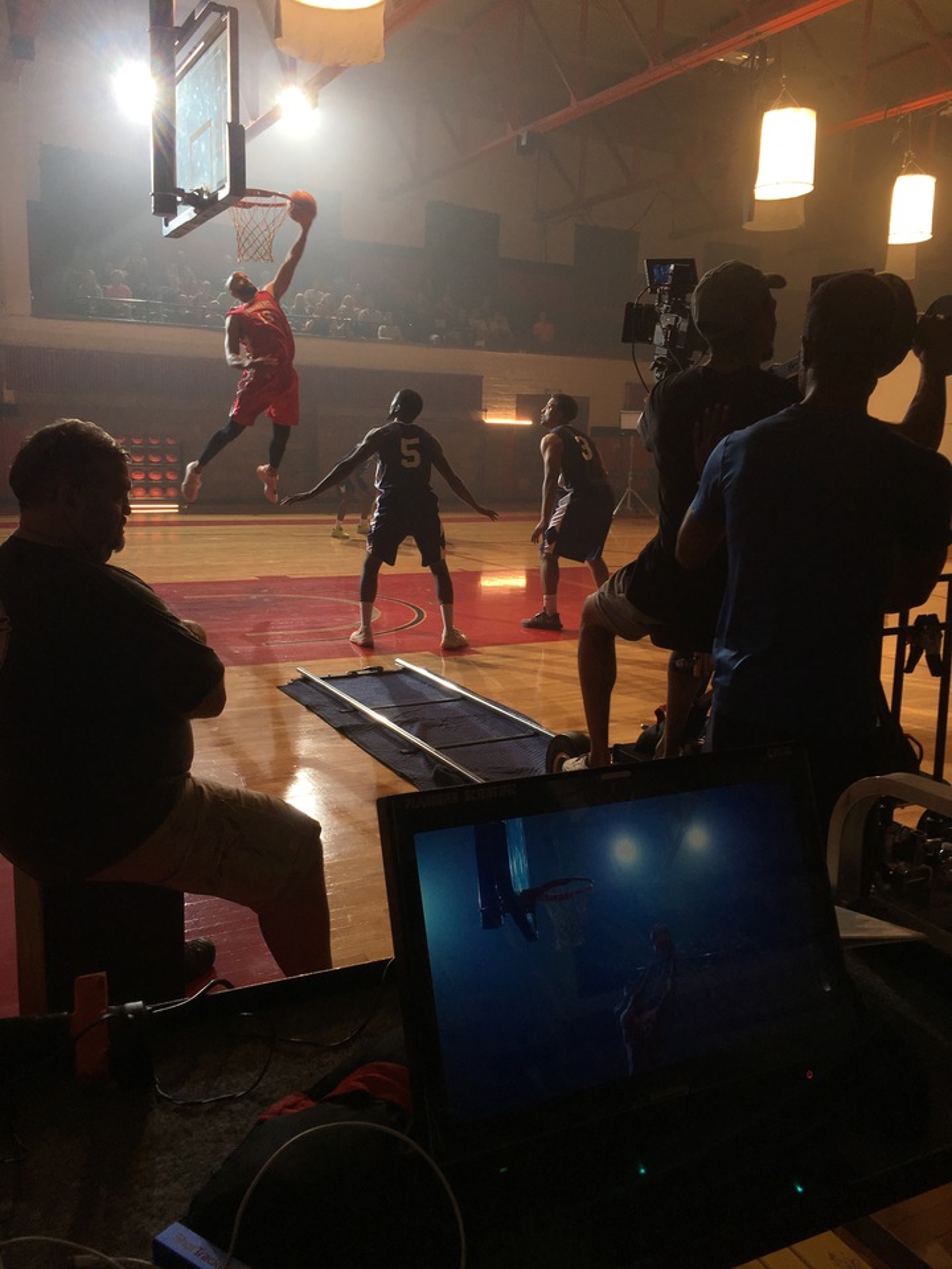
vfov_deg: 61.7
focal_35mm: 29
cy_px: 634
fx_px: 1063
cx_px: 476
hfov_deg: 48.2
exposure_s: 1/120
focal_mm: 4.15
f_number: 2.2
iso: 32
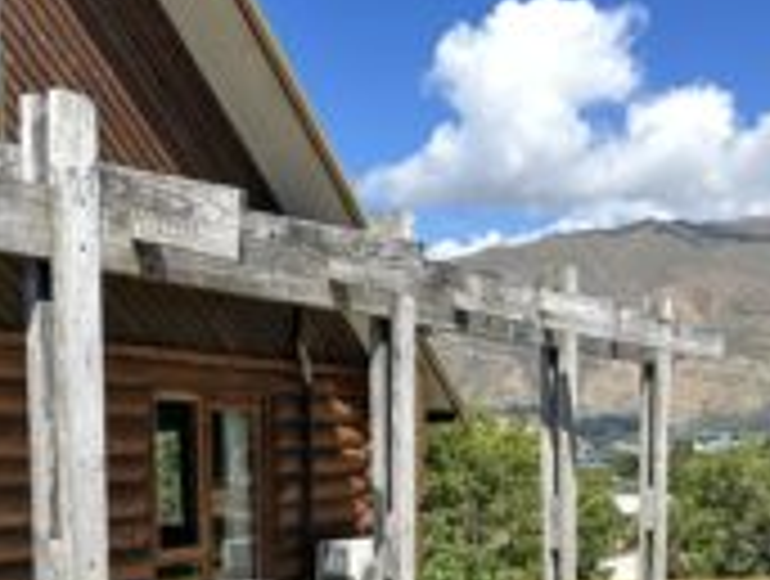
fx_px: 1248
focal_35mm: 56
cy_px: 567
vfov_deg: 25.1
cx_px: 306
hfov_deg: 34.2
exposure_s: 1/829
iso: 80
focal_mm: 6.86
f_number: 1.78
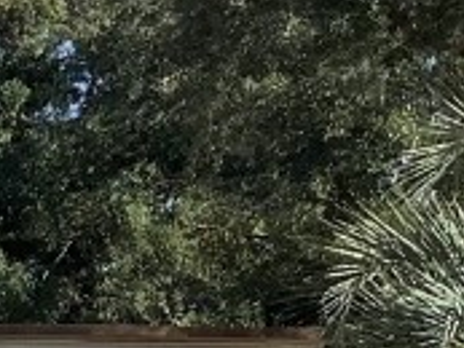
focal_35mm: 183
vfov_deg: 8.0
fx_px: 2455
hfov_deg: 10.0
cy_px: 460
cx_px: -477
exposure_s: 1/519
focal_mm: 3.3
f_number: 2.4
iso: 25
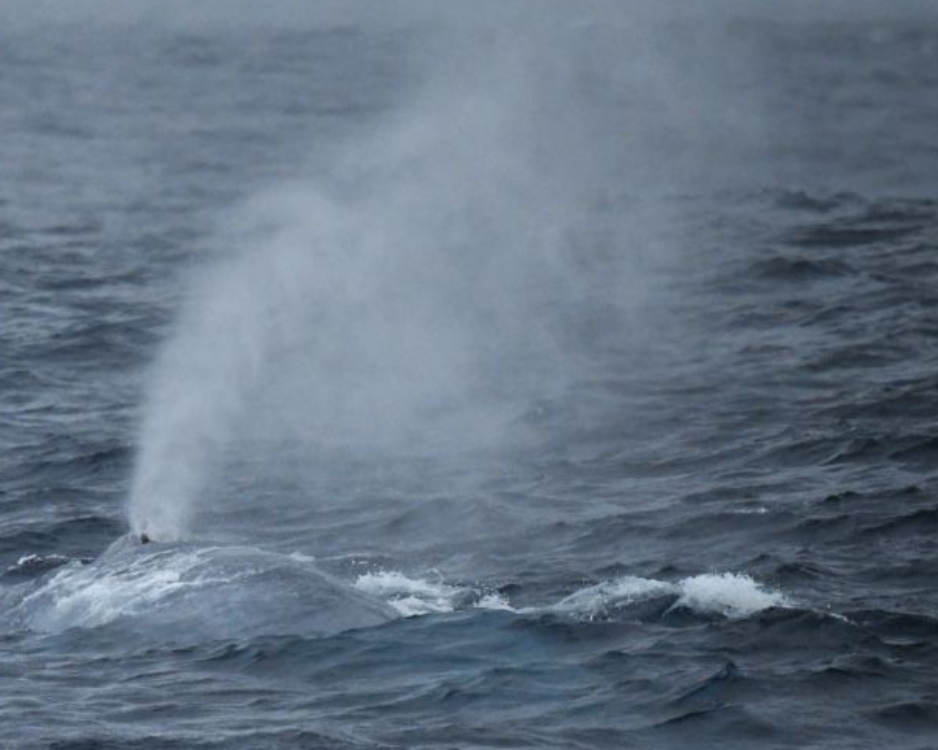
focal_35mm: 745
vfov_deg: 2.1
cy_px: 370
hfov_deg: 2.6
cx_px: 350
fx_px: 20682
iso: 5000
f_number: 6.3
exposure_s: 1/8000
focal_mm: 600
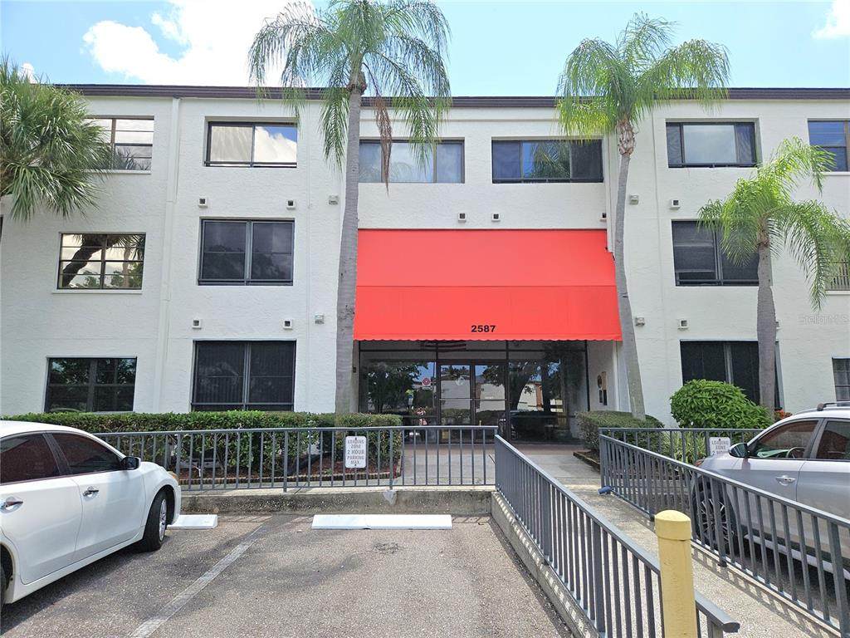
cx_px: 425
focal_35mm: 23
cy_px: 319
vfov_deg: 58.9
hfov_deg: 73.9
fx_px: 565
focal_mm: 5.4
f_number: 1.8
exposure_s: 1/1533
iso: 25
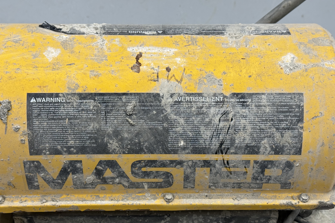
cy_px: 123
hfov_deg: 39.6
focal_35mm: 50
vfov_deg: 27.0
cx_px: 168
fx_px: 465
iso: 80
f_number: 1.78
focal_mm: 6.86
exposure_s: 1/100
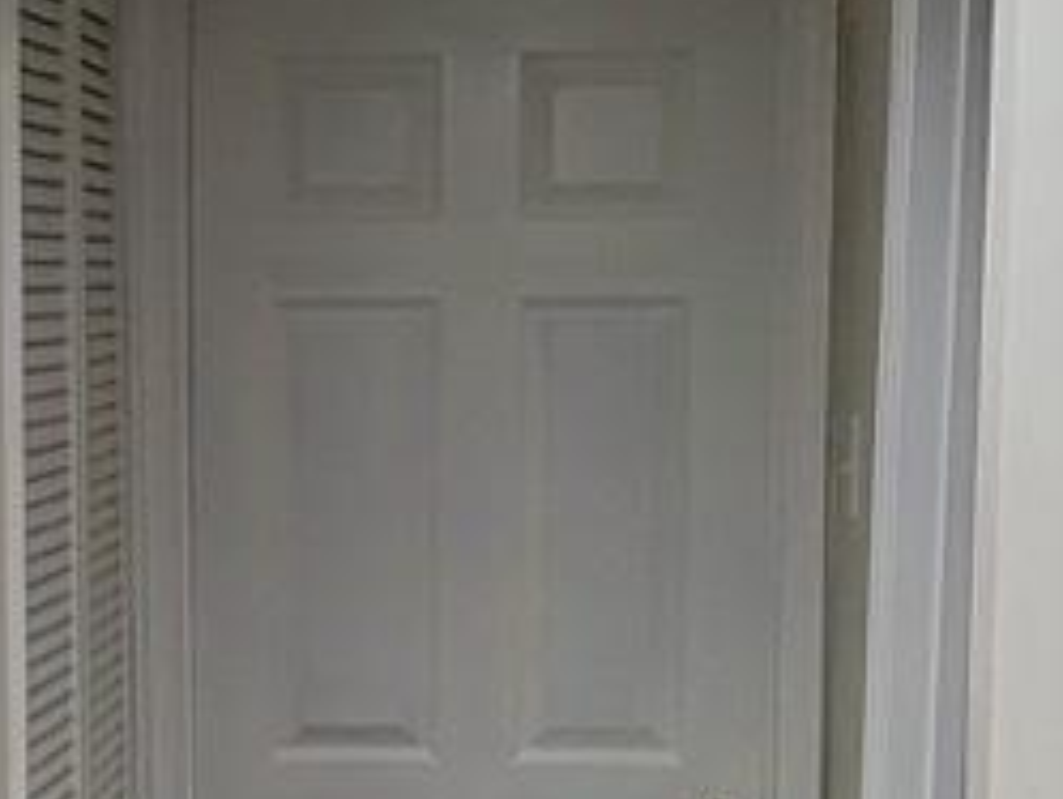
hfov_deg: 18.2
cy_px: 786
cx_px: 252
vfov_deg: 13.7
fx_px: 3287
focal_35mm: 107
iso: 25
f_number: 1.8
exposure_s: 1/30
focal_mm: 4.25
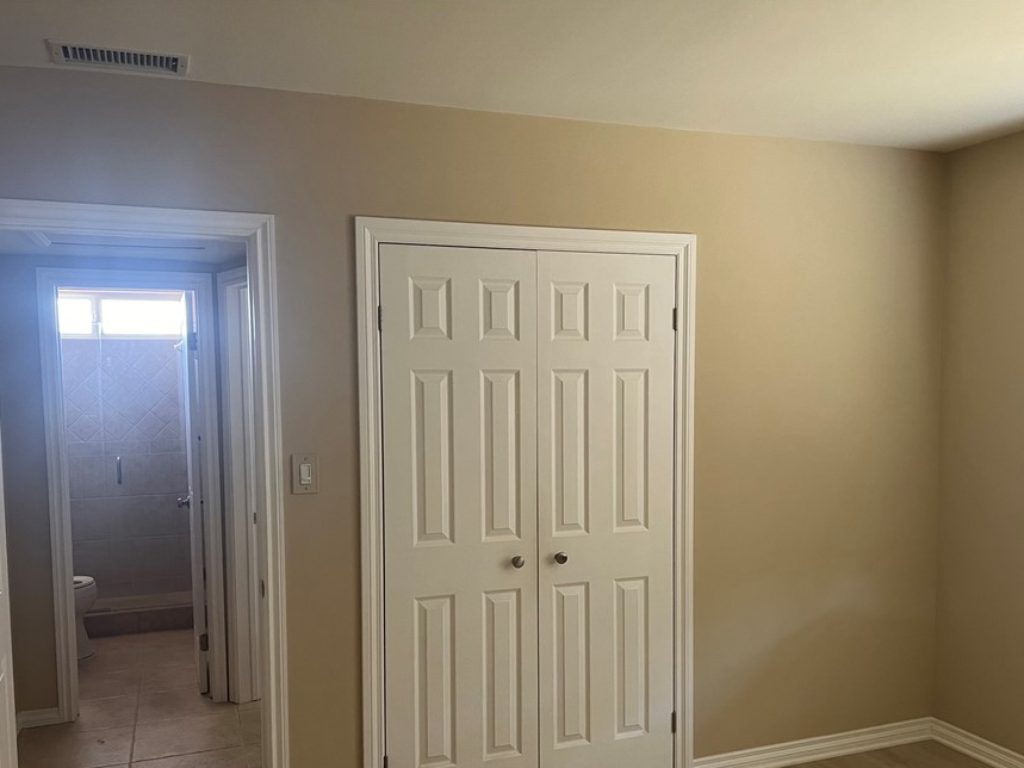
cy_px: 454
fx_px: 917
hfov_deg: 58.4
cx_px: 510
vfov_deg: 45.2
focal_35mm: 31
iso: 200
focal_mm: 5.7
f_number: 1.5
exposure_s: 1/60
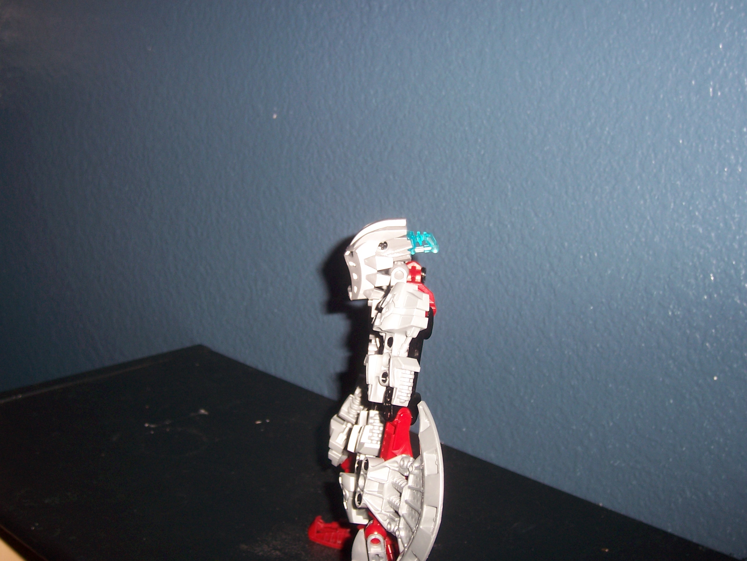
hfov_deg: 42.1
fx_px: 971
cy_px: 280
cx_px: 374
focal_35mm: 45
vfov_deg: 32.2
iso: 80
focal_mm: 7.7
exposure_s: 1/60
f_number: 3.2
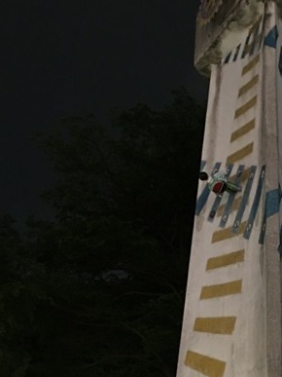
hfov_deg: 26.2
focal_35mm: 54
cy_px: 272
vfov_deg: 35.0
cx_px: 249
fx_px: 587
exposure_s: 1/4
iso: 160
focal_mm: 4.15
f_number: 2.2
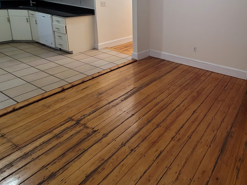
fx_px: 164
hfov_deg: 66.6
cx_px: 200
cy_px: 36
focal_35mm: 23
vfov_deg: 54.7
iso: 320
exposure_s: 1/30
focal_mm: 2.2
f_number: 2.2
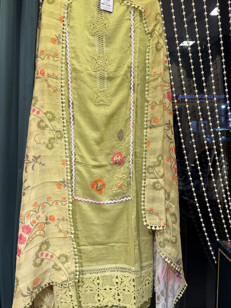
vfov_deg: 61.6
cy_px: 161
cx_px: 101
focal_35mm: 29
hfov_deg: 48.1
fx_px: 258
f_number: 1.78
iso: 64
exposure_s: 1/100
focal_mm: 6.76
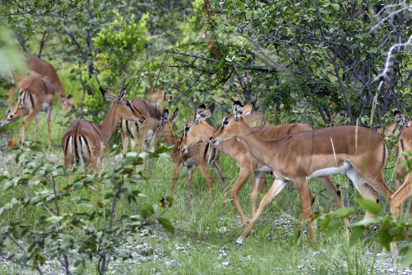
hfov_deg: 7.4
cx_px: 206
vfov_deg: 4.9
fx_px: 3204
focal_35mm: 280
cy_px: 138
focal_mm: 280
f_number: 10
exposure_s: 1/250
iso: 400
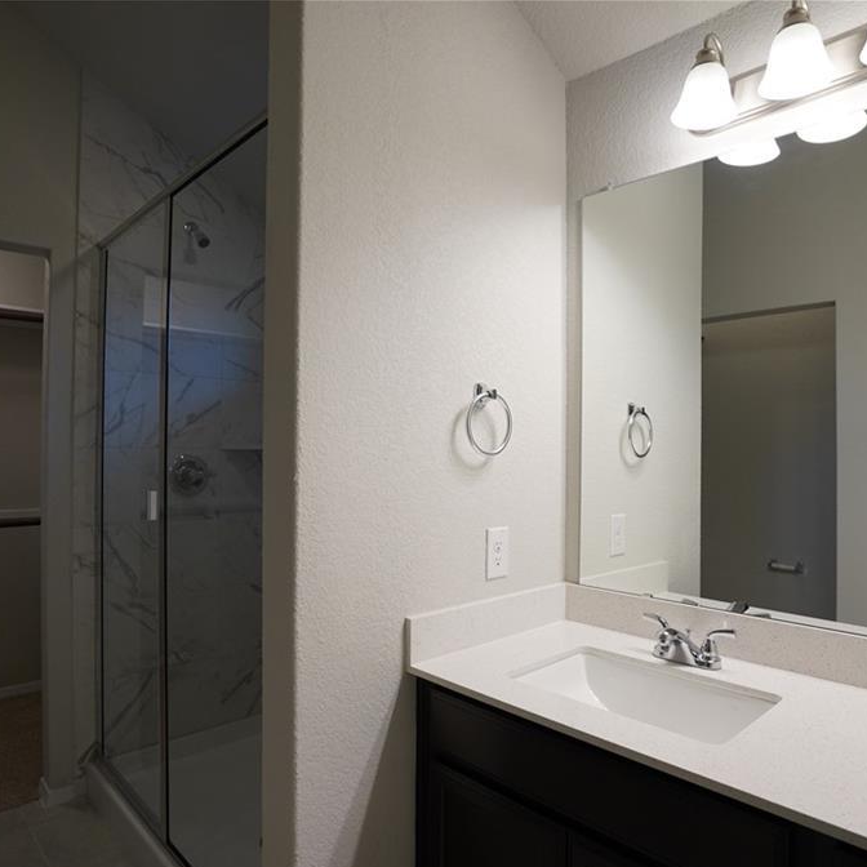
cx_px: 421
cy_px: 439
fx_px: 623
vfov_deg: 69.6
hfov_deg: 69.6
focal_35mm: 22
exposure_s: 1/160
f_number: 4
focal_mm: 17
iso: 1000
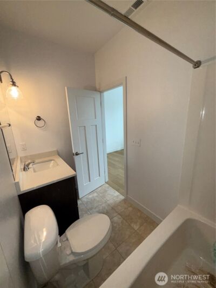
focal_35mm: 14
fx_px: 116
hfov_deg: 85.7
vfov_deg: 102.1
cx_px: 108
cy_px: 144
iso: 100
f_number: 2.2
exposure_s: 1/120
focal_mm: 2.22
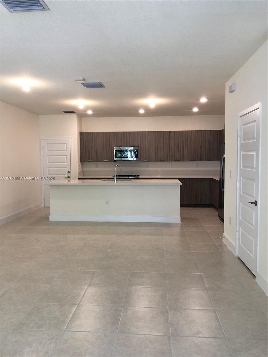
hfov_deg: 49.7
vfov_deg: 63.4
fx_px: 289
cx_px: 134
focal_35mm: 28
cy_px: 178
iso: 32
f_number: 1.8
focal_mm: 4
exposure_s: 1/30
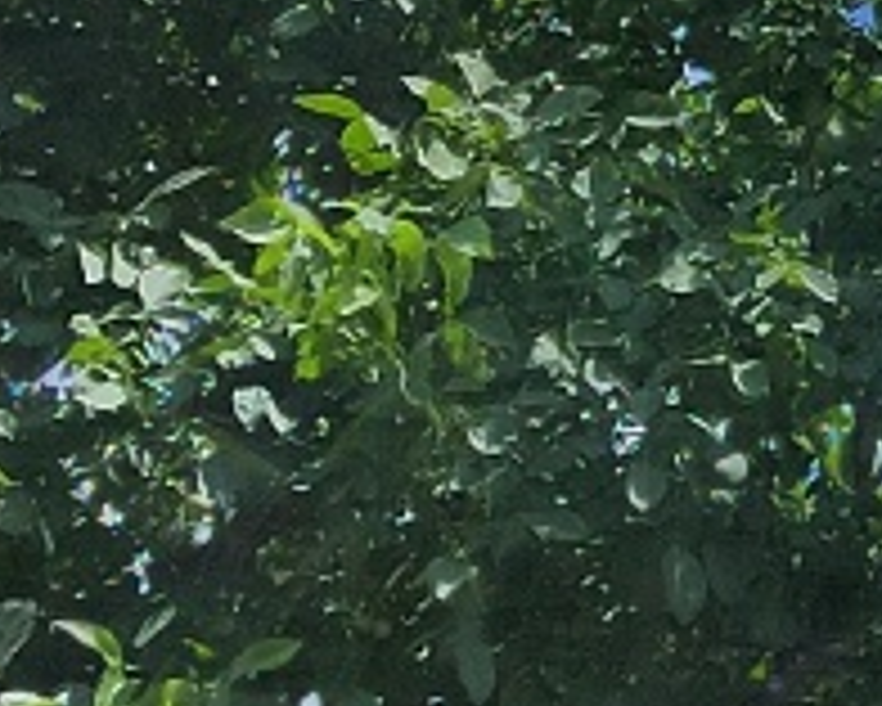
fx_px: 5458
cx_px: 2340
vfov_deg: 7.3
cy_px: -126
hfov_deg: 8.2
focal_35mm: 209
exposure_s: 1/2314
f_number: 1.9
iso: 250
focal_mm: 5.52
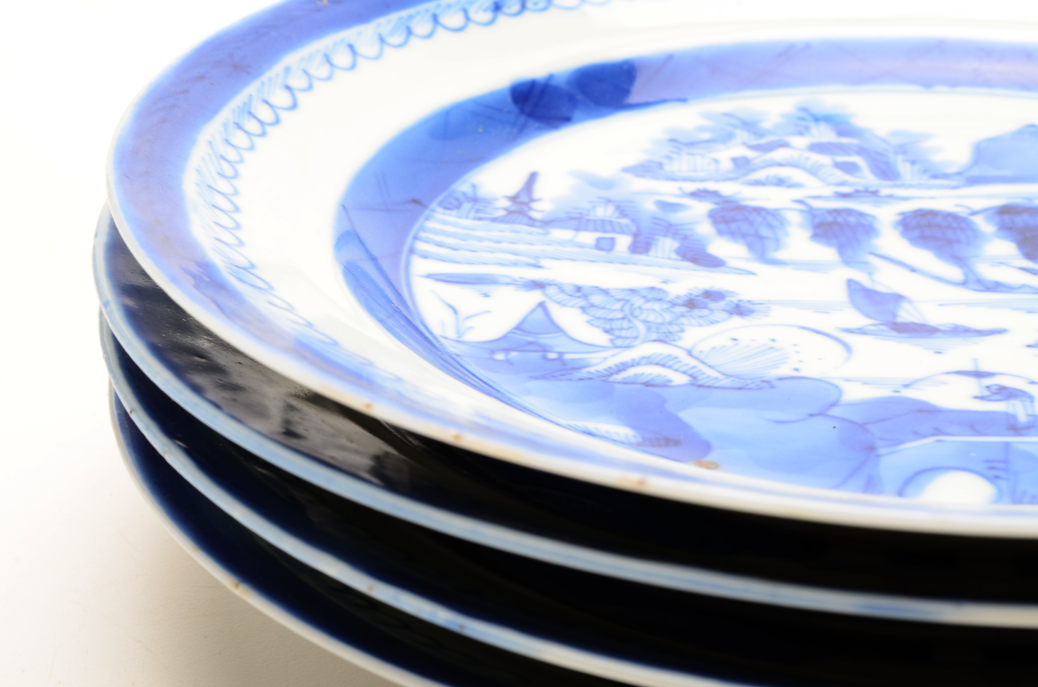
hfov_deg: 24.7
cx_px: 519
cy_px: 344
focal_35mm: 82
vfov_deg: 16.5
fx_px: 2374
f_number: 18
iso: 100
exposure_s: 1/160
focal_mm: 55
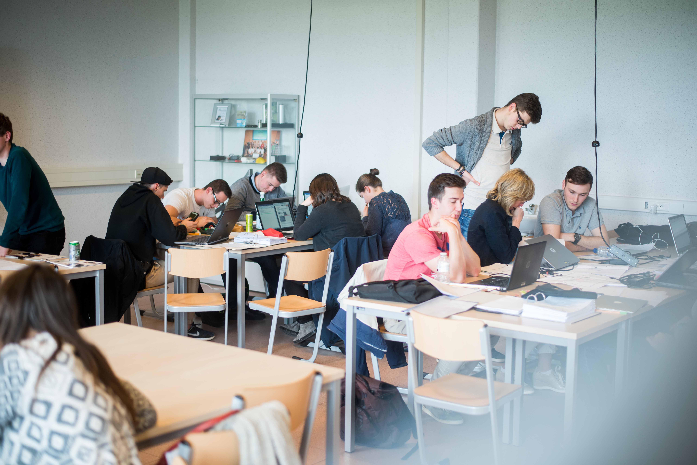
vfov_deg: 27.0
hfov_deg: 39.6
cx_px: 348
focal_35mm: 50
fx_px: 968
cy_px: 232
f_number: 1.8
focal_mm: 50
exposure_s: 1/125
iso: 400
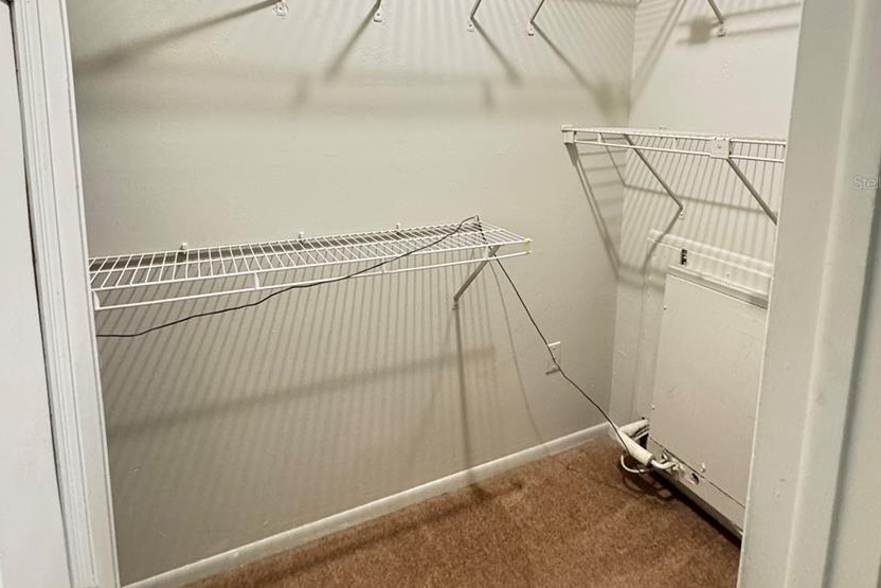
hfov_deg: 81.2
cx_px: 452
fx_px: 514
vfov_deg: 57.8
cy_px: 182
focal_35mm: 21
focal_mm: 2.22
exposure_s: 1/40
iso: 800
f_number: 2.2
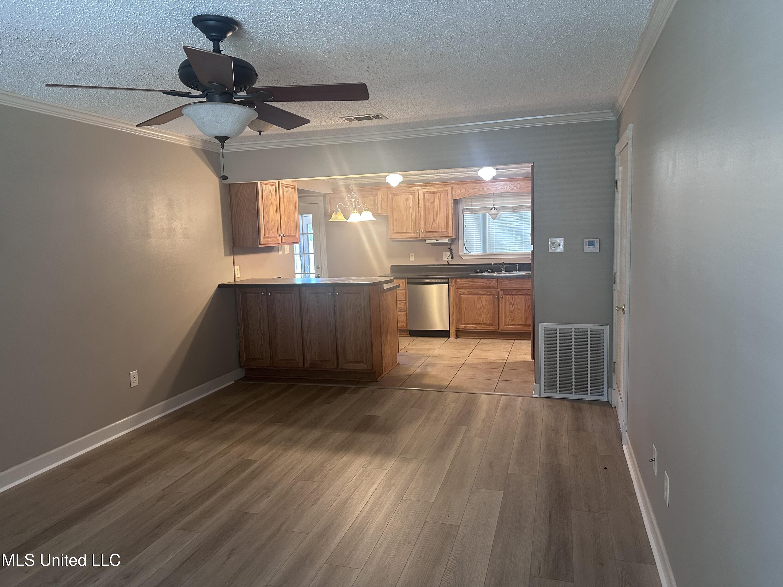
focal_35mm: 24
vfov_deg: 56.8
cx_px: 392
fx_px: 543
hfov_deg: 71.6
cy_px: 294
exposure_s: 1/60
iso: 400
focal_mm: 6.86
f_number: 1.78
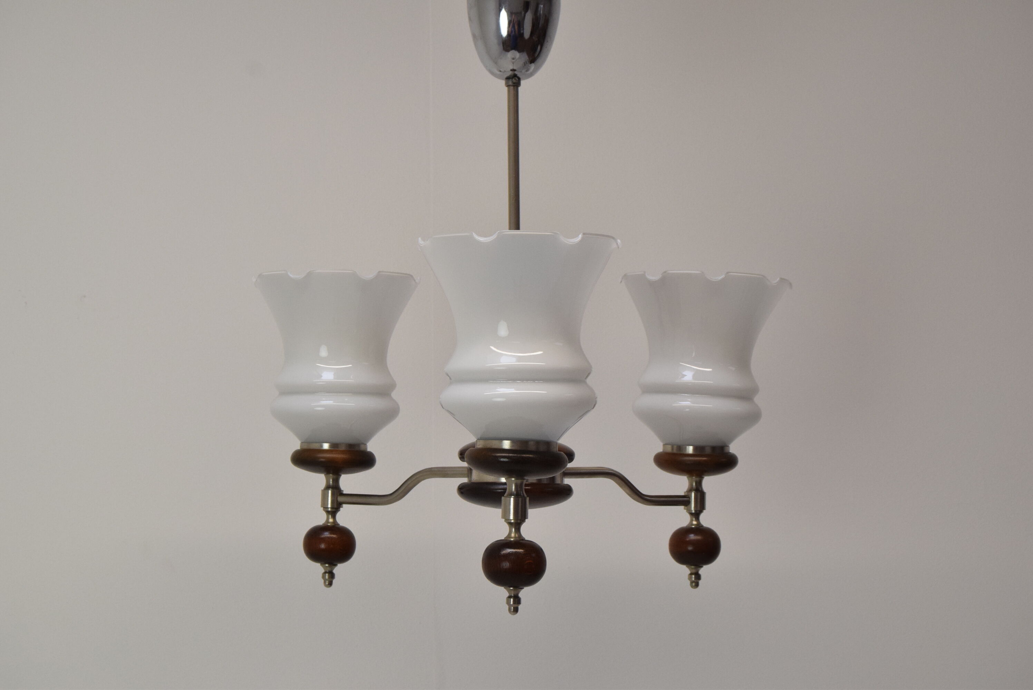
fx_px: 1723
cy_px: 345
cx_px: 516
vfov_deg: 22.7
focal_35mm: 60
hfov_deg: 33.4
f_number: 8
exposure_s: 1/250
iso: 1600
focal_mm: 40
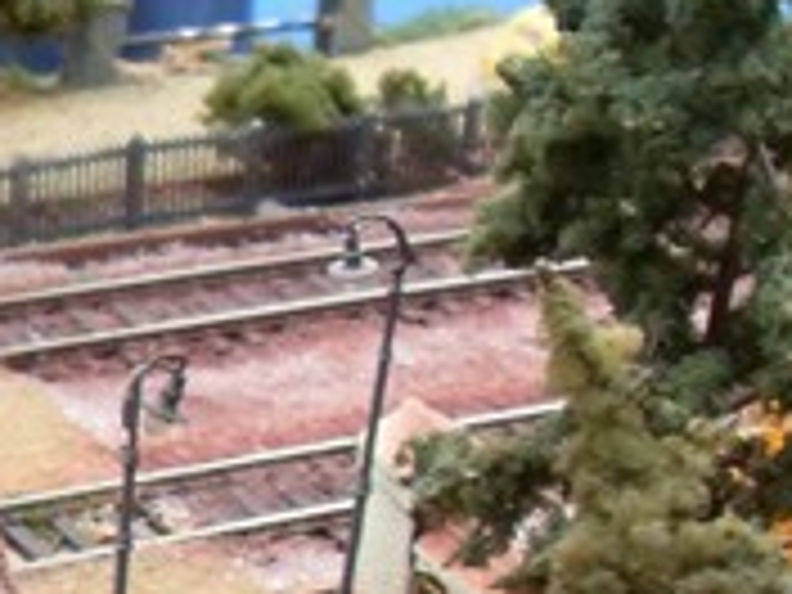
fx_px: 3226
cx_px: 266
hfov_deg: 14.0
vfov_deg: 10.4
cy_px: 713
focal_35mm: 141
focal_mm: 6.3
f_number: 2.8
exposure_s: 1/8
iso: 200
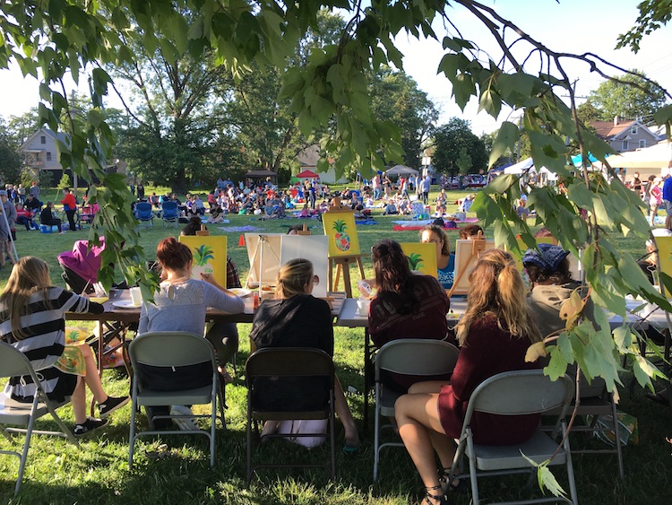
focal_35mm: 29
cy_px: 252
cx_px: 336
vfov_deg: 48.3
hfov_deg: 61.6
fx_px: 563
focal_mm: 4.15
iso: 25
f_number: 2.2
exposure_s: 1/250
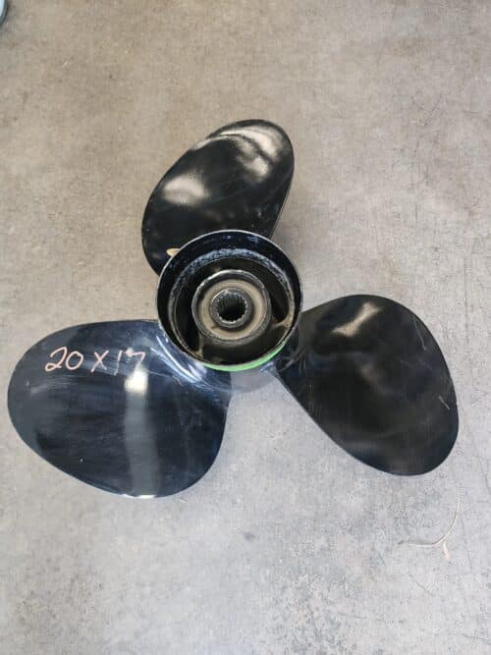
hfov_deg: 58.9
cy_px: 328
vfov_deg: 73.9
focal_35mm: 23
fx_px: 435
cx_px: 246
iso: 500
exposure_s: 1/120
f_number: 1.8
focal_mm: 6.4
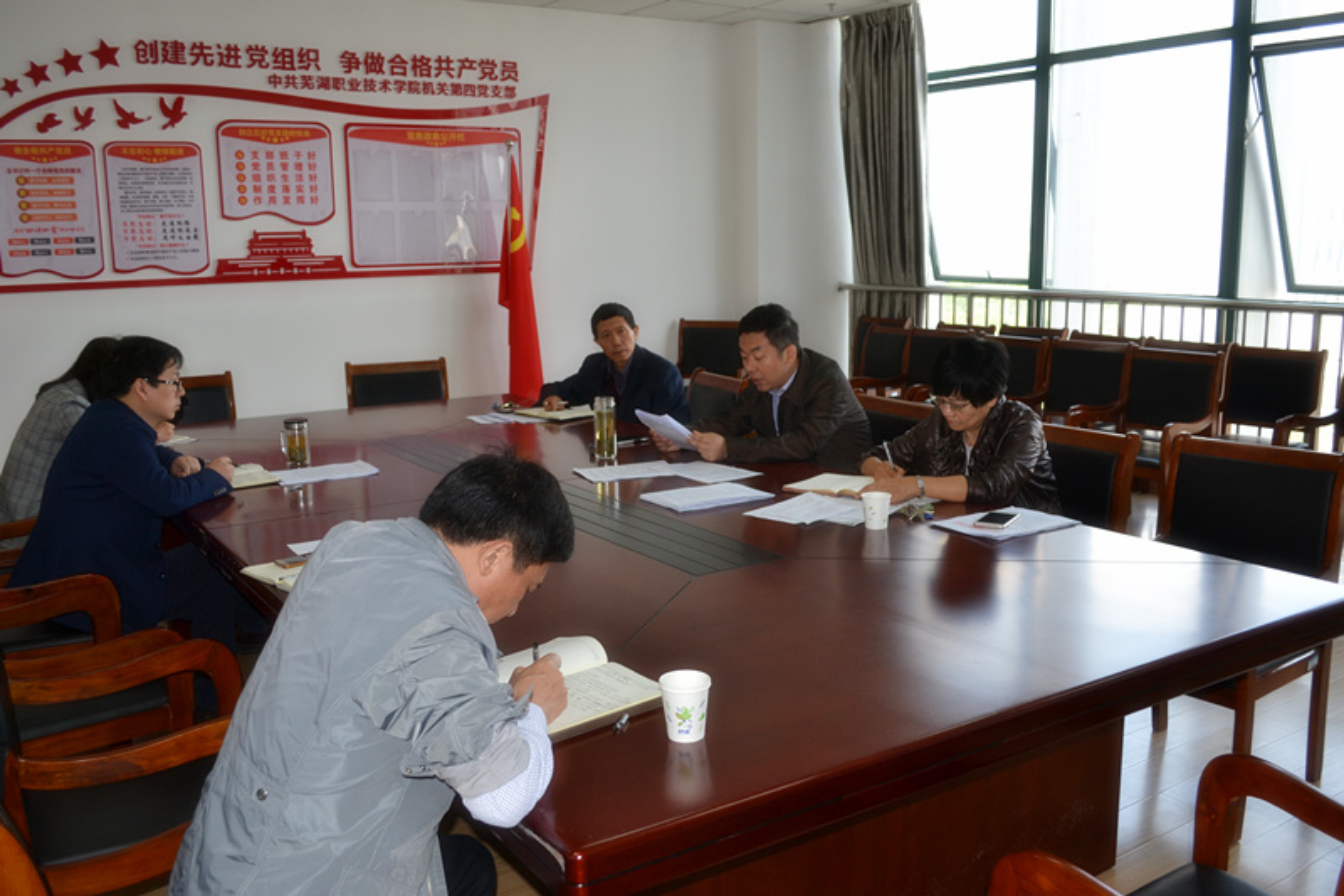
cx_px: 672
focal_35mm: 33
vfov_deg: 40.0
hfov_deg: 57.2
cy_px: 448
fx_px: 1232
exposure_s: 1/125
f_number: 4
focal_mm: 22
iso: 250
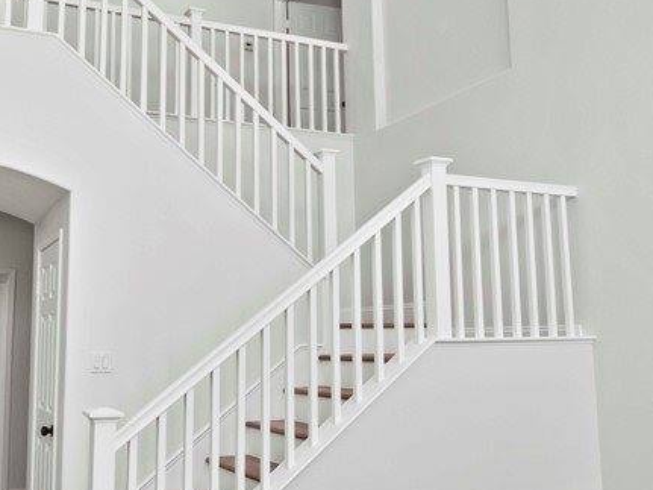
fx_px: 717
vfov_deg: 37.7
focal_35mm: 38
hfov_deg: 48.5
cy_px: 246
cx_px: 239
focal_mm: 8
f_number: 9
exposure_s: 1/8
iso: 200
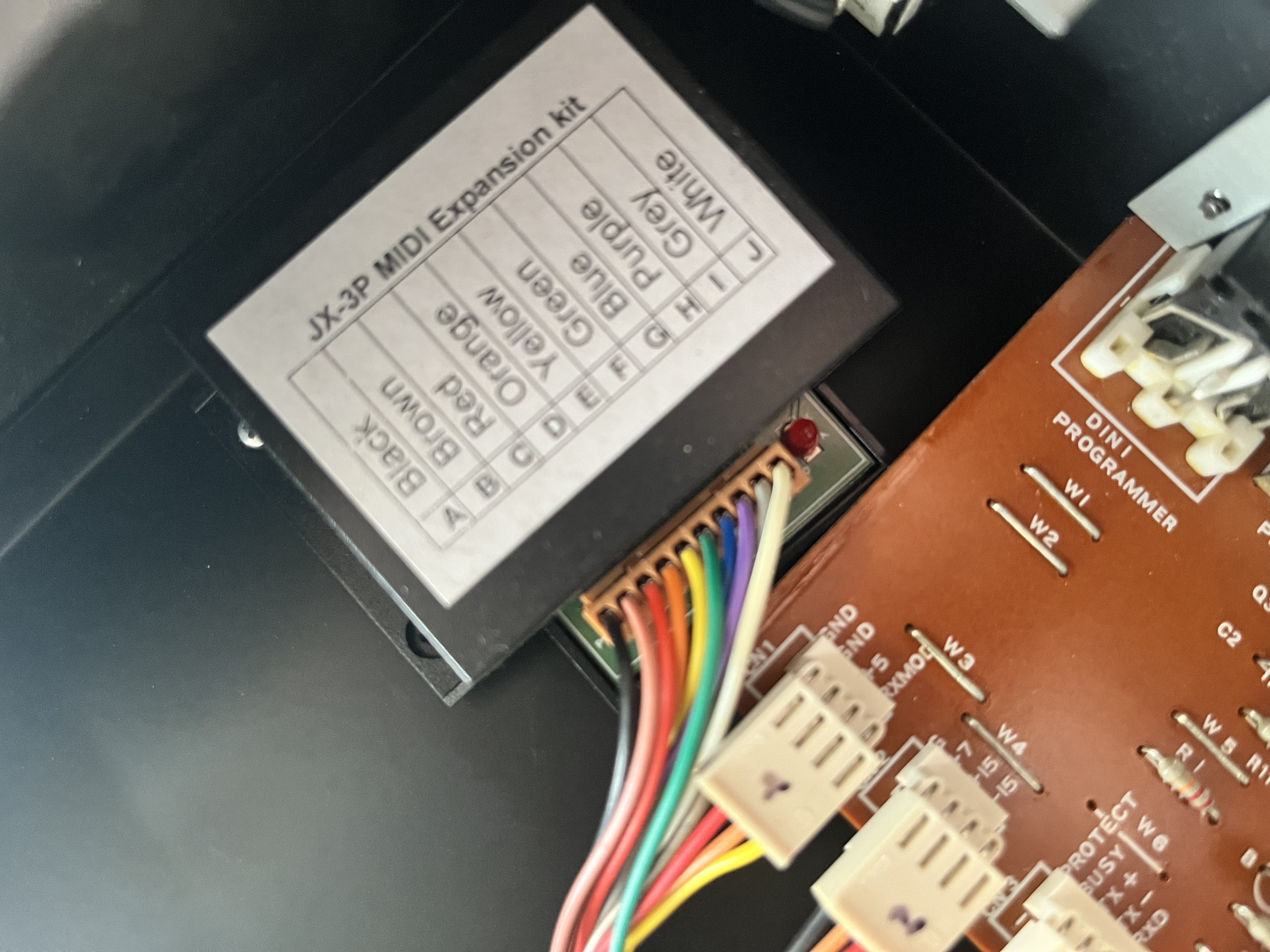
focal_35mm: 26
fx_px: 954
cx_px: 635
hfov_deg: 67.3
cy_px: 476
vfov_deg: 53.1
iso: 500
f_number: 1.6
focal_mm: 5.1
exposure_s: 1/41
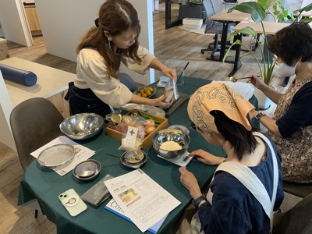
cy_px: 117
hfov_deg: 61.7
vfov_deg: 48.2
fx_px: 261
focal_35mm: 29
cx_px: 156
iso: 125
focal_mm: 3
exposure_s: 1/50
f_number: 1.8
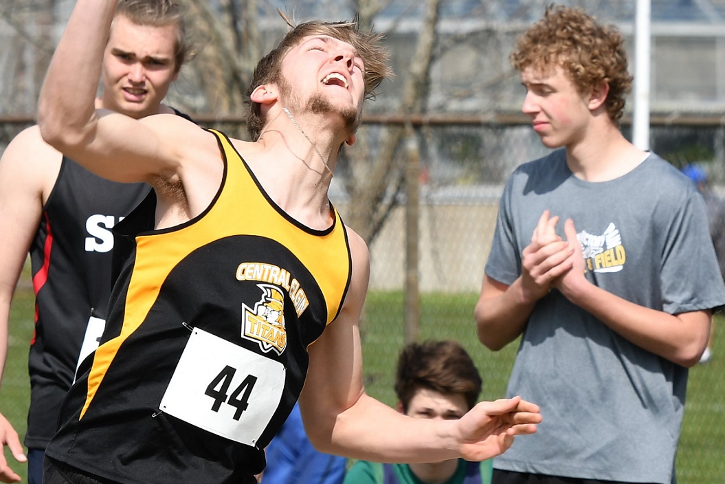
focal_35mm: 268
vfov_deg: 5.1
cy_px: 182
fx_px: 5398
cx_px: 325
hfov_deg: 7.7
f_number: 6.3
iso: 200
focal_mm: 140
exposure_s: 1/1000
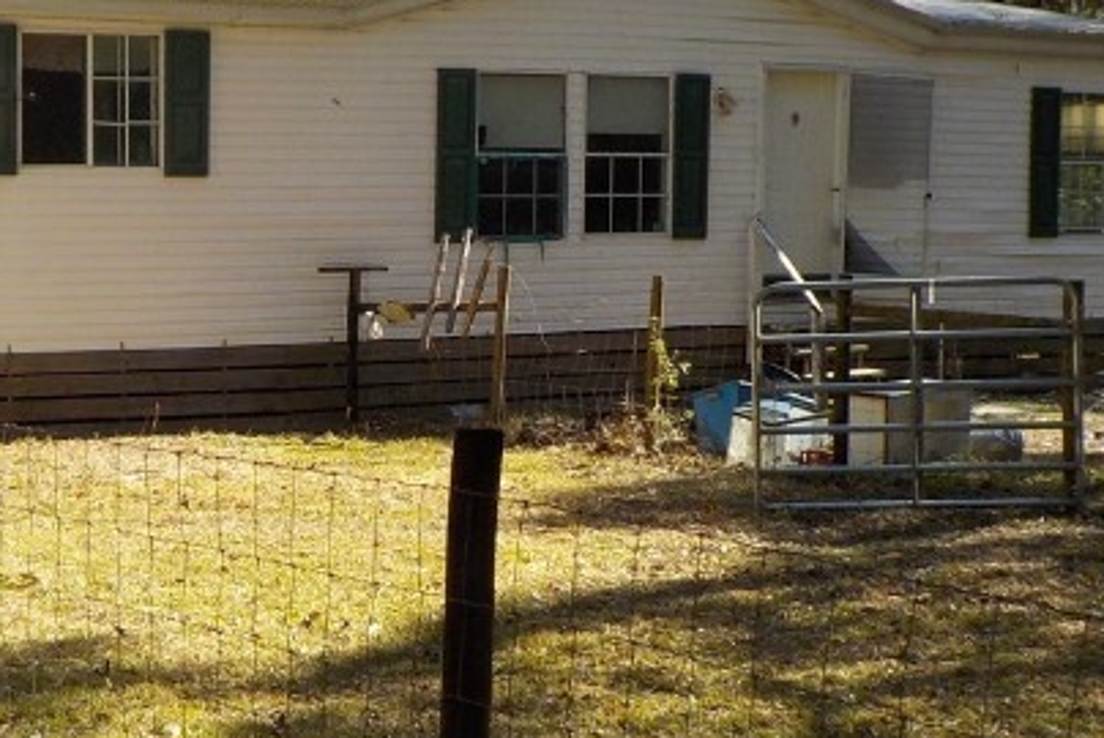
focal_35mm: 79
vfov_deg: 17.3
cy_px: 298
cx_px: 292
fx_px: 2424
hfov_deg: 25.4
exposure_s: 1/500
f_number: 3.3
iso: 125
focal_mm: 4.1
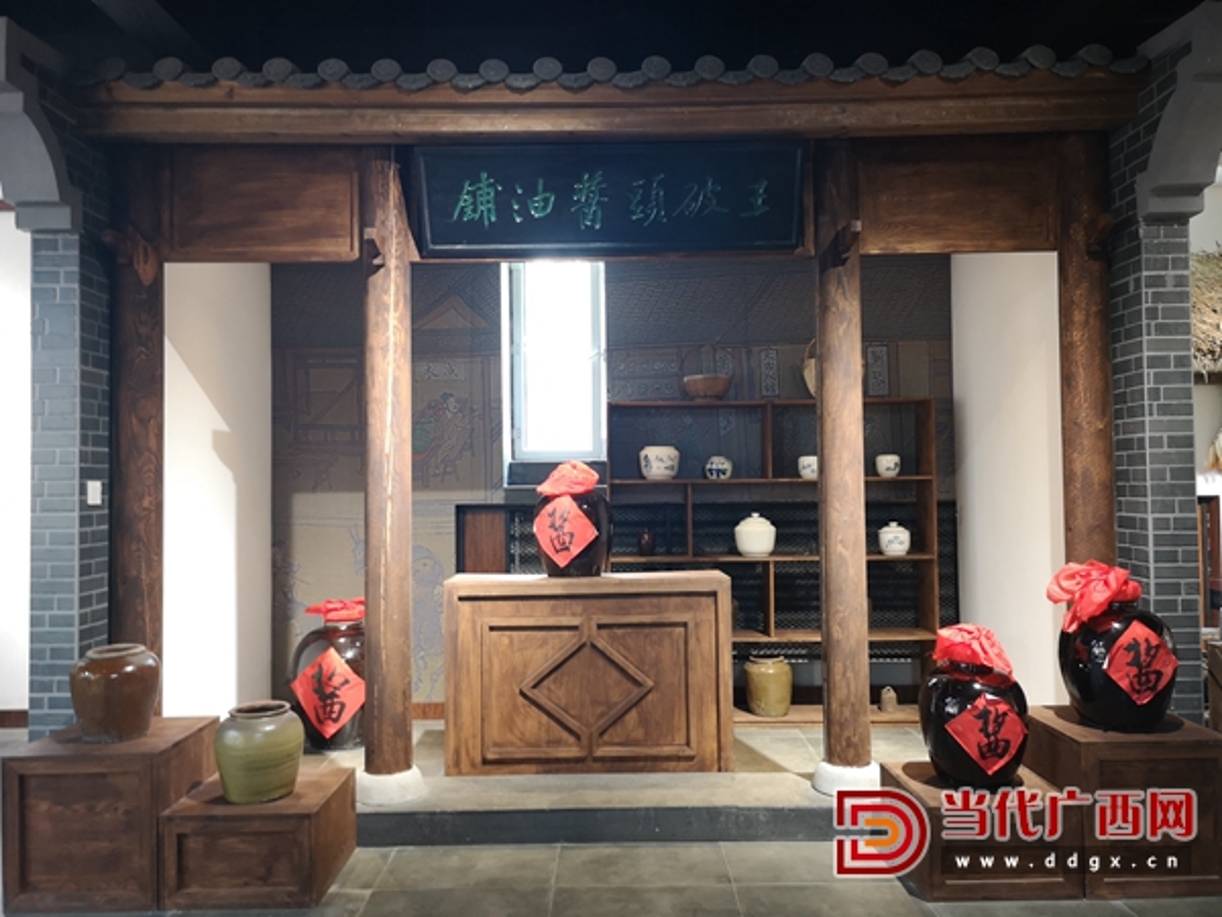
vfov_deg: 51.4
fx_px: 953
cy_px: 458
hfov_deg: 65.3
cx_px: 611
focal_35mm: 27
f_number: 1.8
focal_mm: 3.95
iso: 320
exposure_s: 1/25
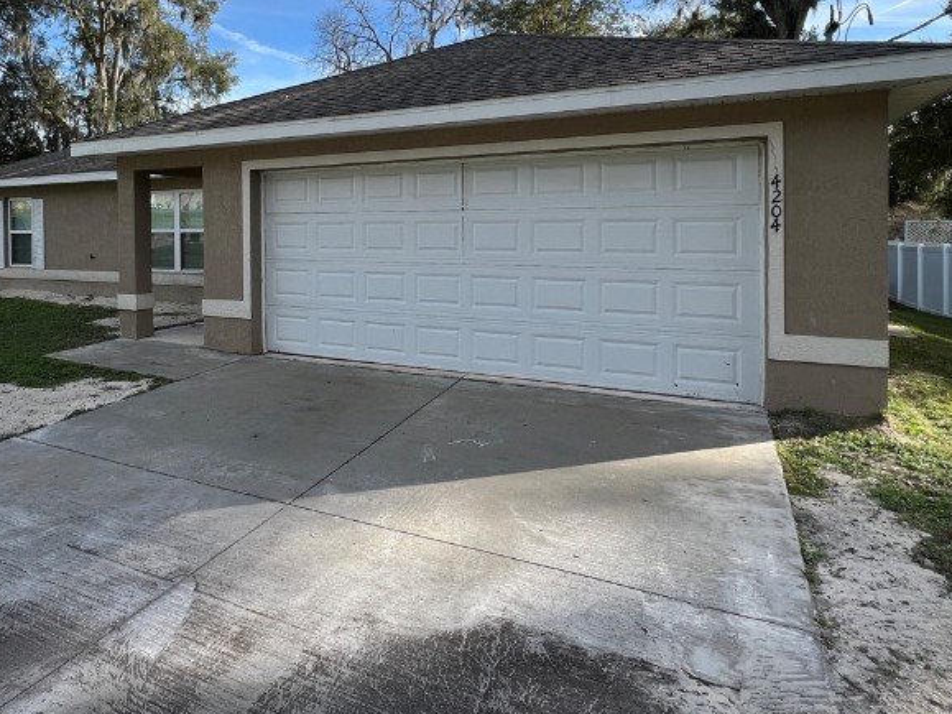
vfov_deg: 57.5
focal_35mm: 23
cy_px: 237
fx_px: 632
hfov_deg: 71.6
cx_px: 311
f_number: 1.8
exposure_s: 1/615
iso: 32
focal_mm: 1.57
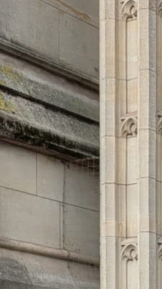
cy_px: 457
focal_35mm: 125
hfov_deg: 9.3
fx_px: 955
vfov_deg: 15.6
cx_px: 276
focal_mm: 6.9
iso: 27
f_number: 1.68
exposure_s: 1/234
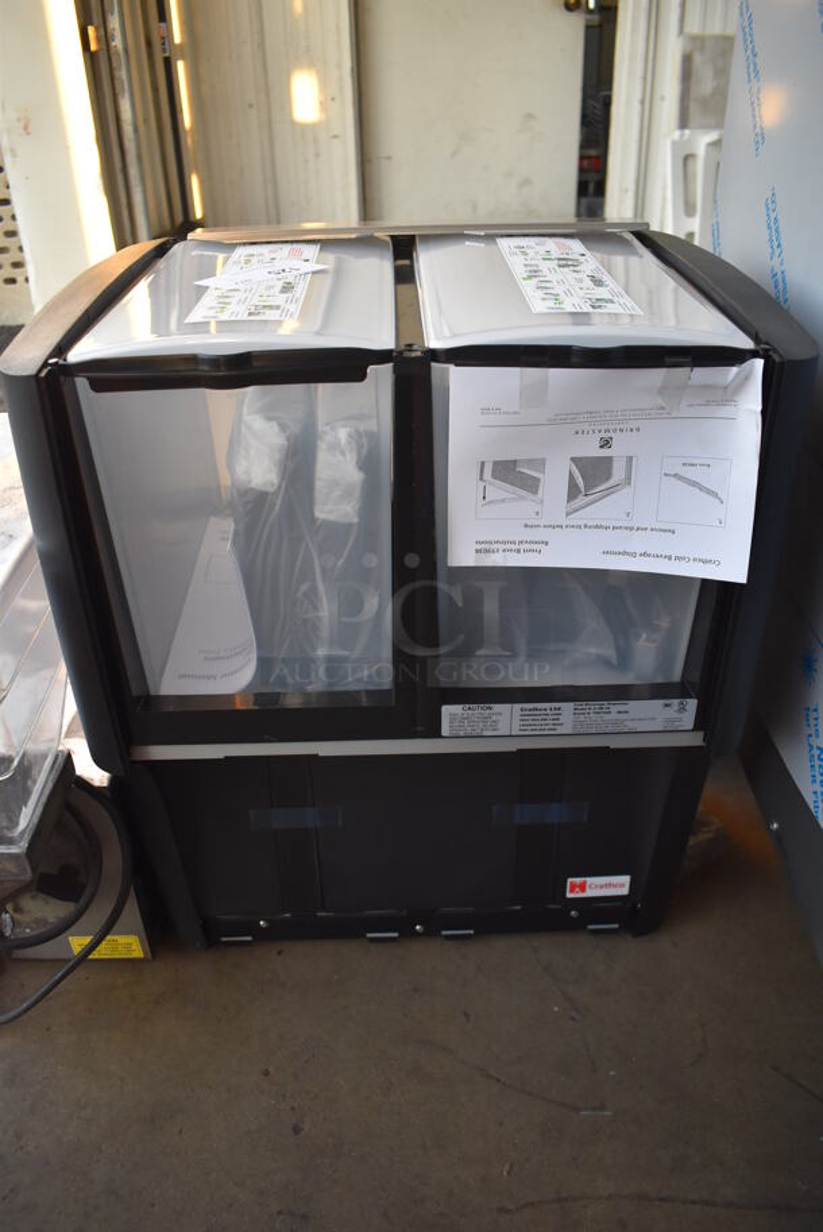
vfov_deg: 67.3
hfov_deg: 48.0
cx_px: 412
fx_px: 924
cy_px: 616
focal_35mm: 27
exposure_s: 1/200
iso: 800
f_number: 3.5
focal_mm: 18
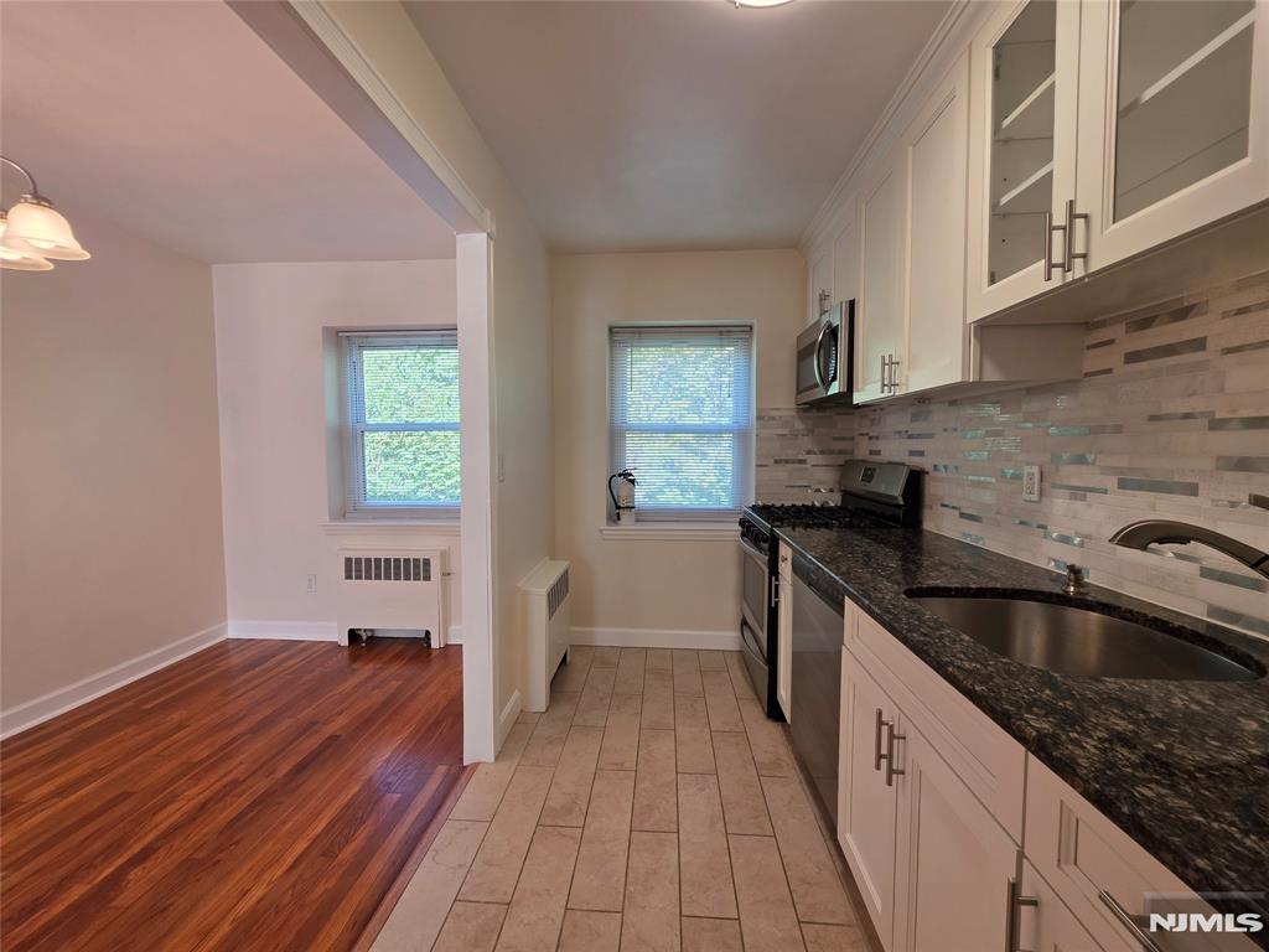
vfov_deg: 89.9
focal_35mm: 13
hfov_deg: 106.2
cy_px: 476
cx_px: 634
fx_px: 477
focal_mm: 2.2
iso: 125
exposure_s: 1/120
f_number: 1.9
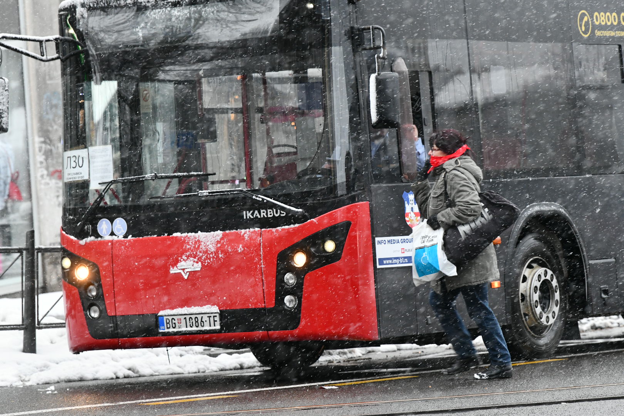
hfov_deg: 10.3
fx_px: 3466
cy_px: 208
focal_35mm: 200
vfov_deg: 6.9
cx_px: 312
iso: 3200
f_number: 5.6
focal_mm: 200
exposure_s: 1/125
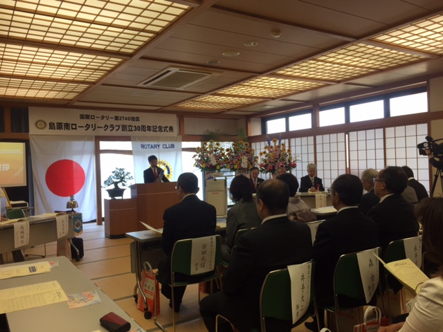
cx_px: 222
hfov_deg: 61.7
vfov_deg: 48.2
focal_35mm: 29
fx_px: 371
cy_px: 166
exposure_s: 1/120
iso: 50
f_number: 2.2
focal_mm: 4.15
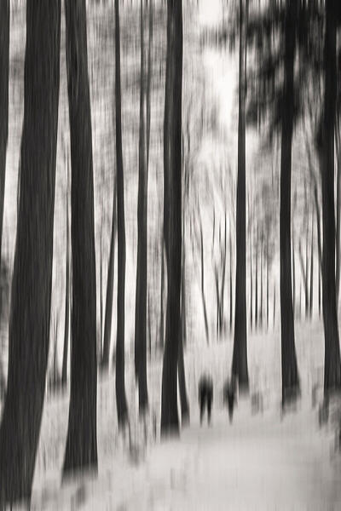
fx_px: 1023
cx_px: 170
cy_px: 256
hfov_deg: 18.9
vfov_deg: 28.1
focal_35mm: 72
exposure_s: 1/40
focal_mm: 48
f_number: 14
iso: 100
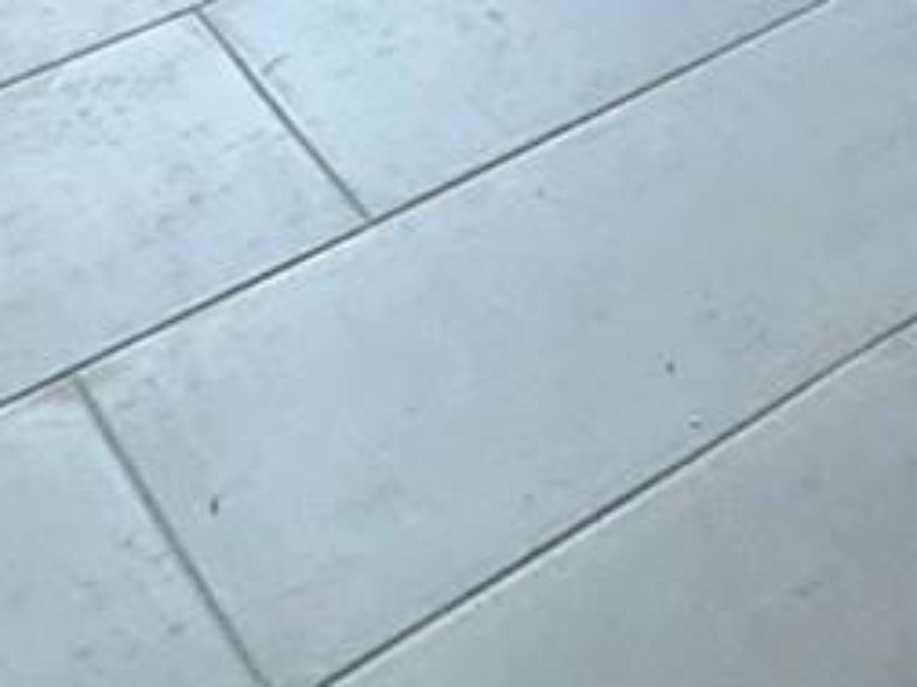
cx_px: 1092
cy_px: -1367
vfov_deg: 11.0
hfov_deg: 20.6
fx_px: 2358
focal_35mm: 89
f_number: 2.2
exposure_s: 1/60
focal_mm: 2.22
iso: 250
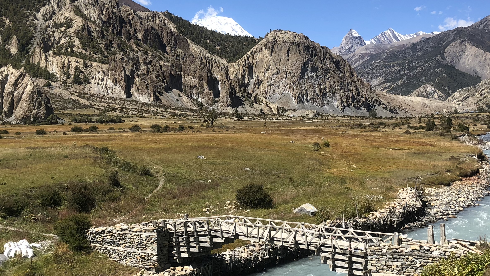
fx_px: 676
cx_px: 275
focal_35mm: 52
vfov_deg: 23.0
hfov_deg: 39.8
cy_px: 159
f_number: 1.8
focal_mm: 3.99
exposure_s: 1/1715
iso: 20
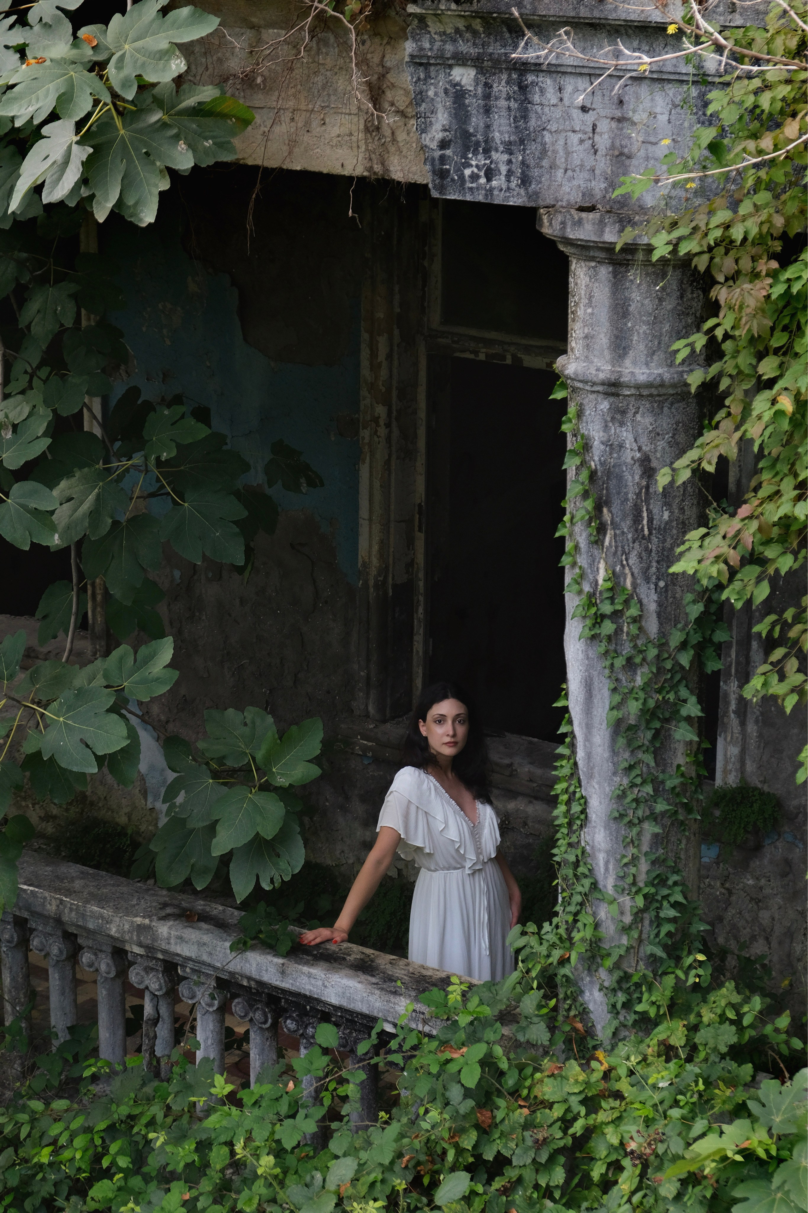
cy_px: 606
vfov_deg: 27.7
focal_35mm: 73
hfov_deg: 18.7
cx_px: 404
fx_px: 2457
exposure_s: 1/1000
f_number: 4
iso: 800
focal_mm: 48.4
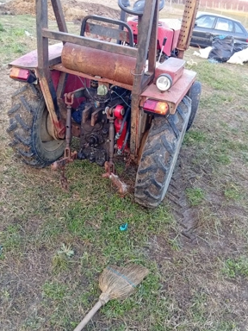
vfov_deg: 63.4
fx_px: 267
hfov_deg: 49.7
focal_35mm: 28
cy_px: 169
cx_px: 126
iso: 98
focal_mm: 3.84
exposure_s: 1/50.3
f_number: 1.8
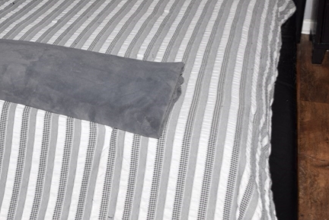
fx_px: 585
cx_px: 78
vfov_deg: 21.0
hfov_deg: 30.8
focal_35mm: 64
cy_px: 45
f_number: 6.3
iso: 100
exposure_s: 1/125
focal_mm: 18
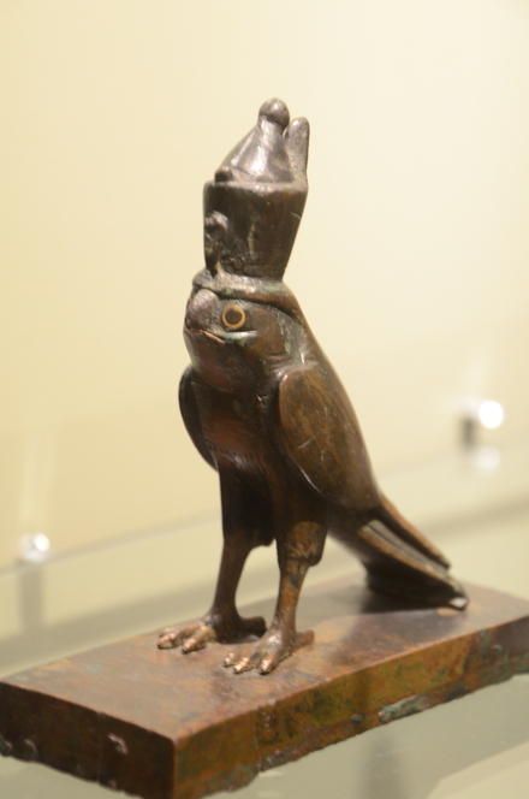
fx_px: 2324
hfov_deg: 13.0
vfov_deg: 19.5
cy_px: 400
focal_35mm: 105
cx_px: 264
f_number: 5.3
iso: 1000
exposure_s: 1/5
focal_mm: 70
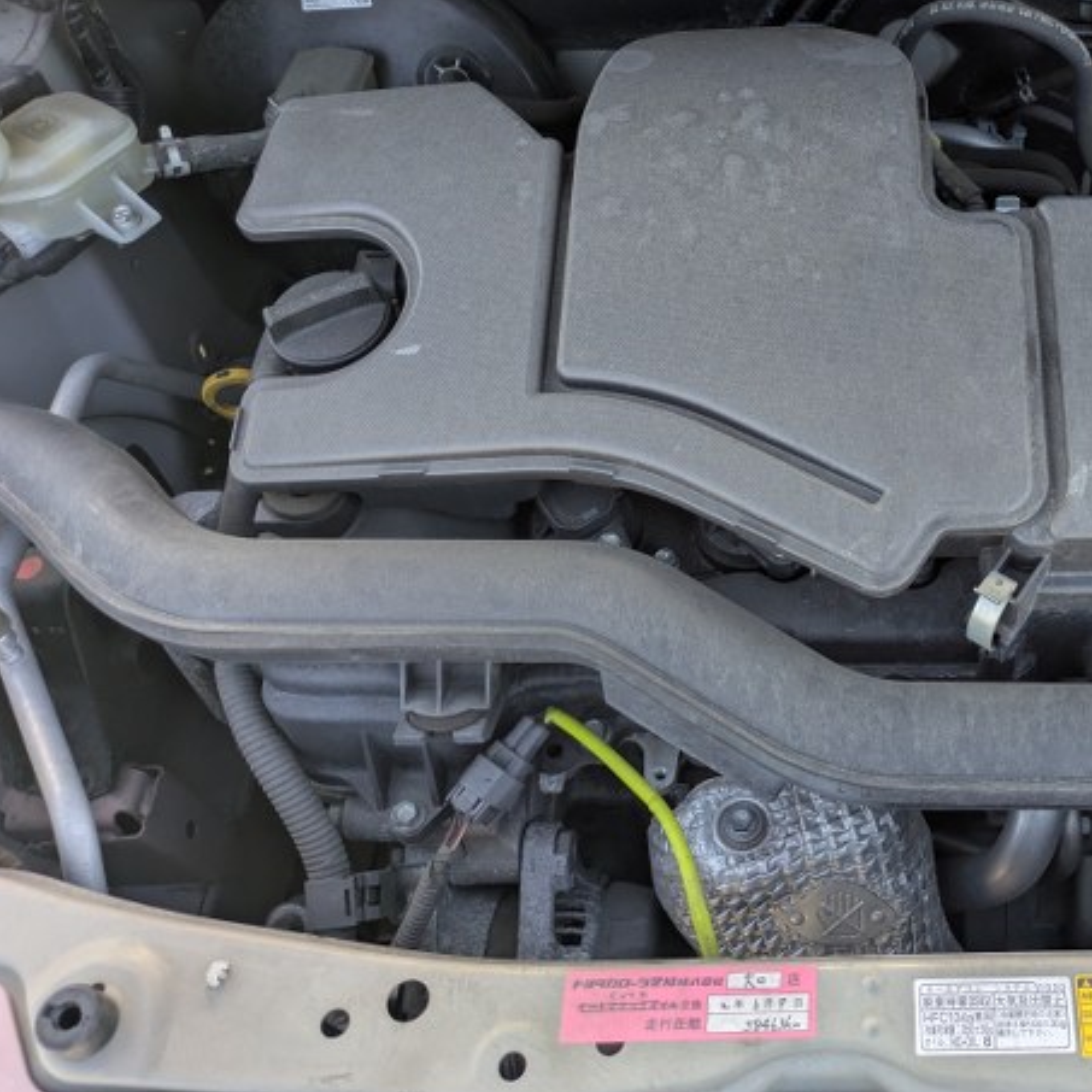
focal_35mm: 39
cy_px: 444
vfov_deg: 42.7
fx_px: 1392
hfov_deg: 40.5
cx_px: 917
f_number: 1.89
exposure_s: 1/342
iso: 117
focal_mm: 5.43
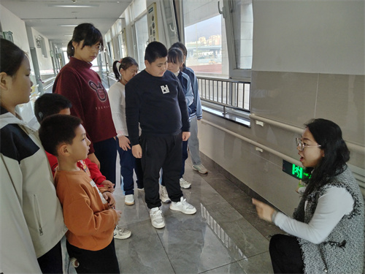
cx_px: 182
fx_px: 274
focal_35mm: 26
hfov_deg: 67.3
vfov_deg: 53.1
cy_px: 137
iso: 177
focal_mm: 4.25
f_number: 1.8
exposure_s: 1/50
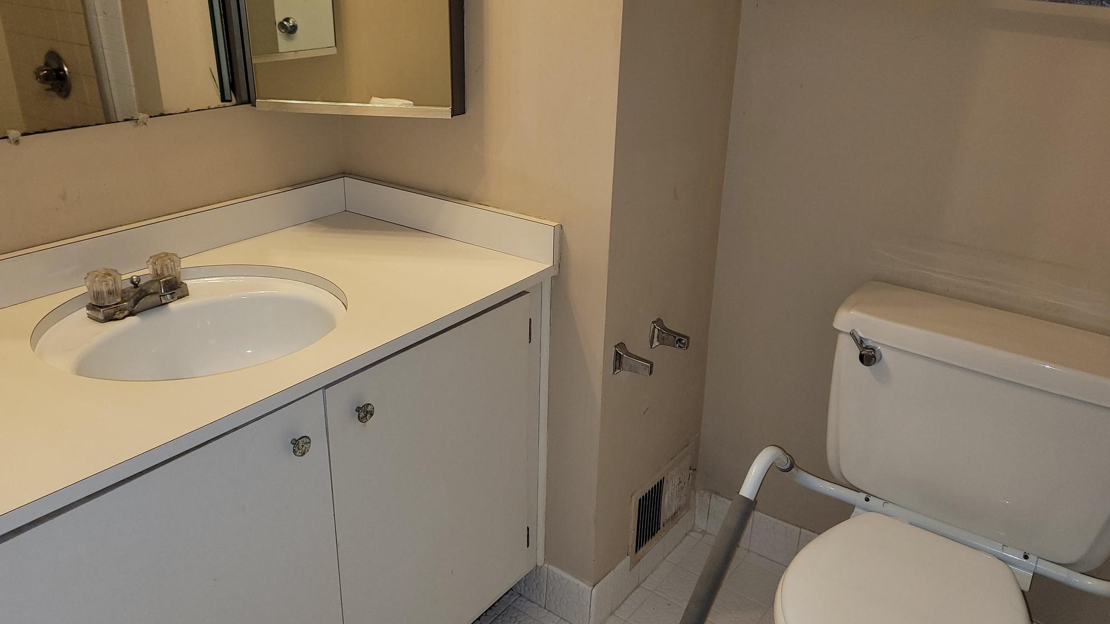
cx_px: 564
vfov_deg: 40.2
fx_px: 854
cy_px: 290
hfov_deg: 66.1
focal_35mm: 29
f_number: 1.8
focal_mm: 5.4
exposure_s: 1/40
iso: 125
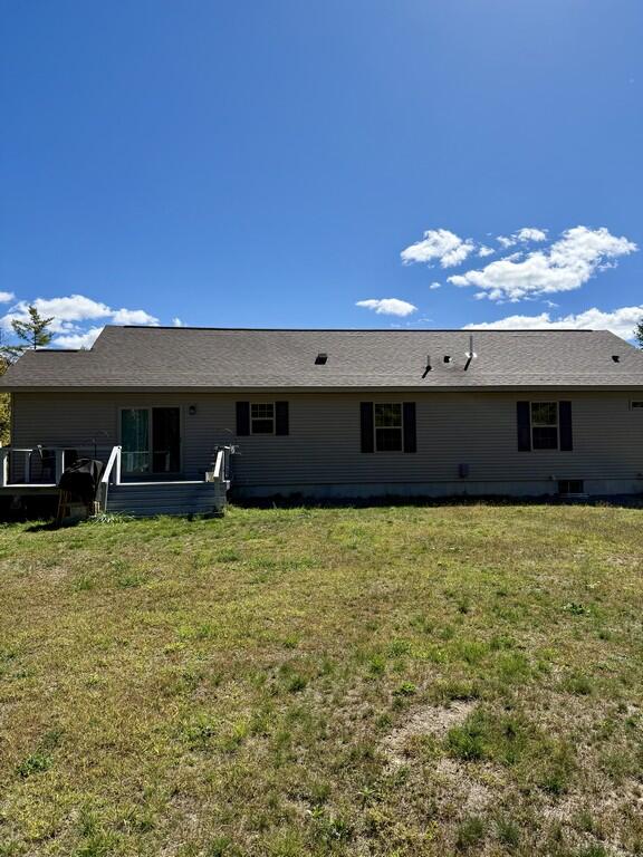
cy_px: 428
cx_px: 322
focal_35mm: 24
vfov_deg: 71.6
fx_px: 594
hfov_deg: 56.8
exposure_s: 1/7353
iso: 125
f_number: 1.78
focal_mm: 6.76
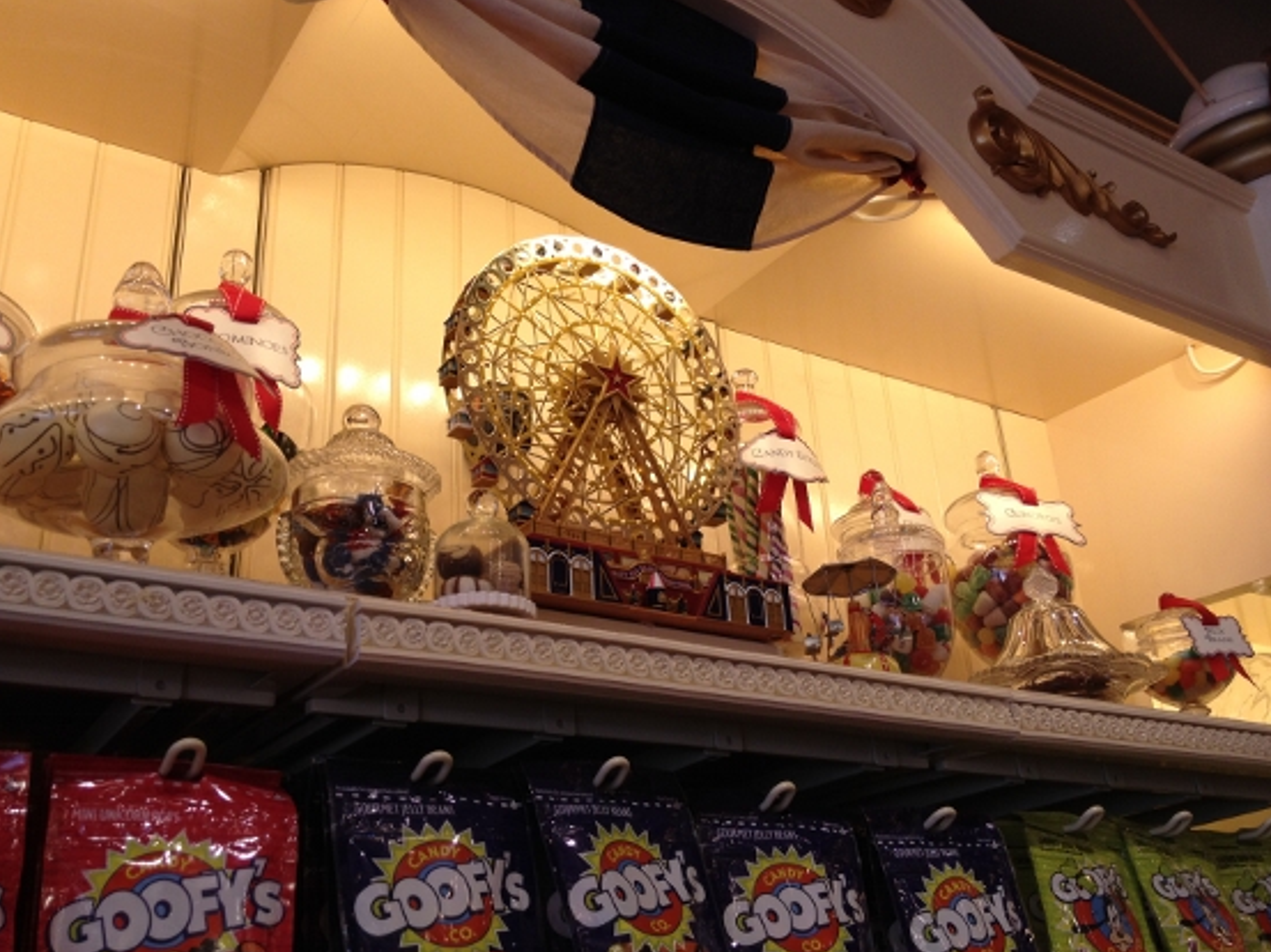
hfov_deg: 49.0
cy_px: 439
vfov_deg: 37.7
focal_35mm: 38
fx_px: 1394
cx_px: 609
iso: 80
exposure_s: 1/60
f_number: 2.4
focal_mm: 4.28
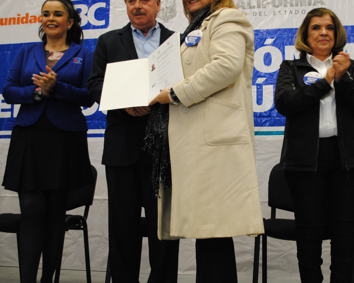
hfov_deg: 39.9
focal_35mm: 46
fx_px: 482
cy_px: 130
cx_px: 235
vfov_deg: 32.7
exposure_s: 1/40
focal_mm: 22
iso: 800
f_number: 4
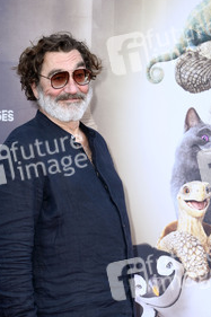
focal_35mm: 121
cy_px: 218
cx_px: 62
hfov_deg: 11.3
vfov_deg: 16.9
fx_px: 1065
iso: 640
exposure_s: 1/250
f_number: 5.6
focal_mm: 85
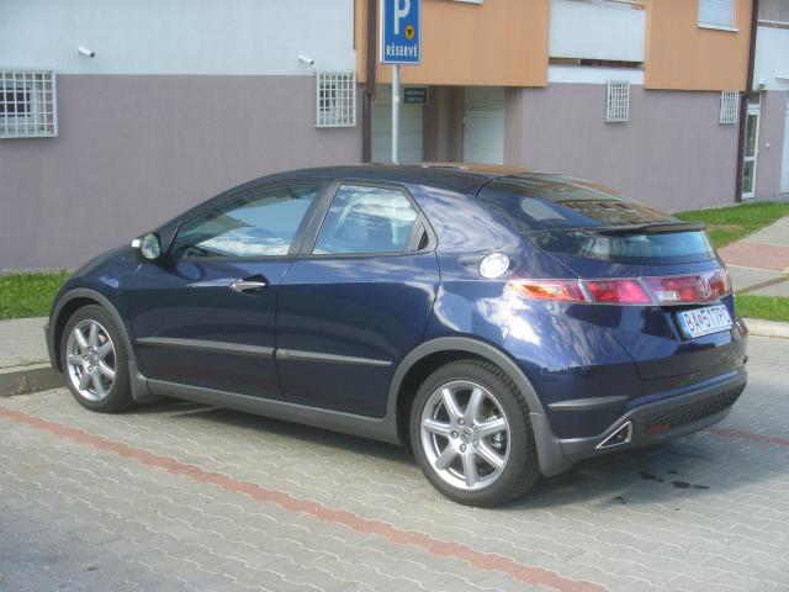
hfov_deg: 39.7
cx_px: 394
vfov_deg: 30.3
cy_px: 296
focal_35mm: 48
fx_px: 1094
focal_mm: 7.9
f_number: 3
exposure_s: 1/320
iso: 80
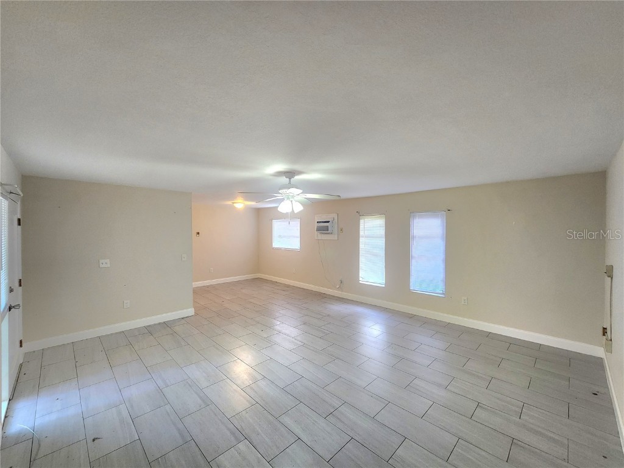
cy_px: 234
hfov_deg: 106.2
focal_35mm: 13
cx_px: 312
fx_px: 234
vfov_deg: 89.9
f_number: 2.2
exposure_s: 1/40
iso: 320
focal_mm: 2.2
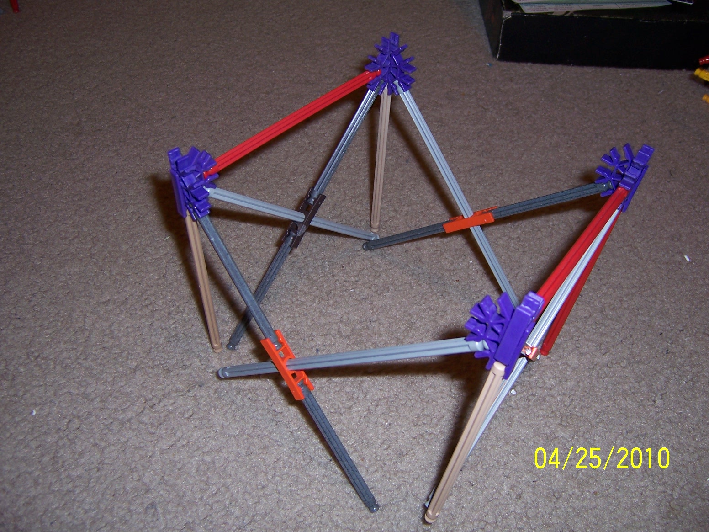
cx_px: 354
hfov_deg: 55.4
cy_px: 266
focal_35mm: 33
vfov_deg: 42.9
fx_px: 676
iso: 80
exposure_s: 1/60
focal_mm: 5.5
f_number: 2.8
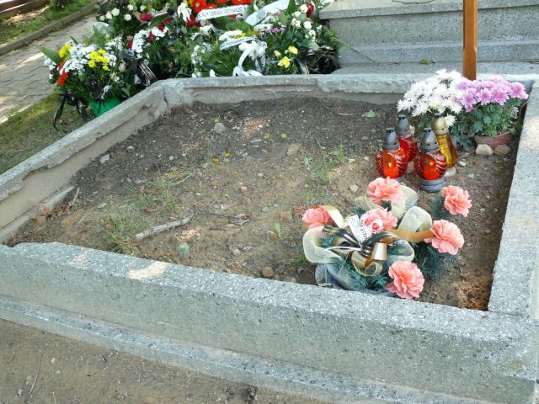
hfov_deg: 50.1
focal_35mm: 37
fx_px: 576
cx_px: 270
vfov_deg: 38.7
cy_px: 202
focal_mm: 7.9
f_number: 2.8
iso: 100
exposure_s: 1/50
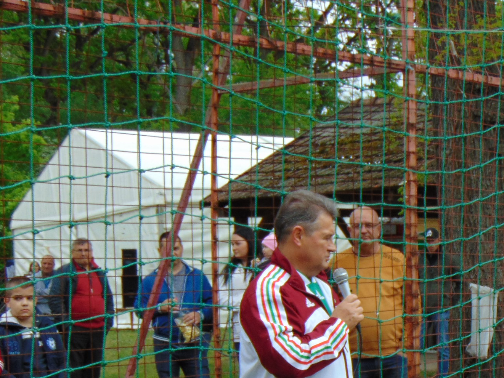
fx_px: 1427
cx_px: 361
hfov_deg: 19.9
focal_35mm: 98
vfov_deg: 14.9
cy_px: 363
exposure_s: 1/500
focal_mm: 9
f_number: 3.5
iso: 80
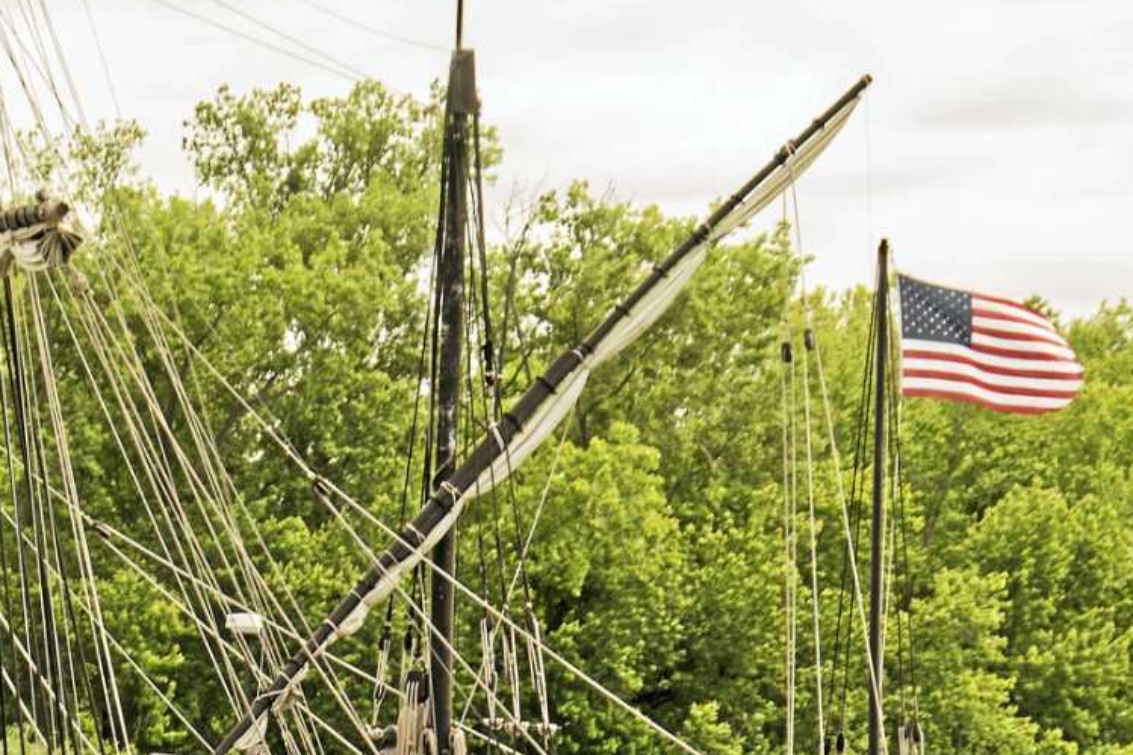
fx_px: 9030
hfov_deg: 7.2
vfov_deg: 4.8
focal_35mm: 287
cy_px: 509
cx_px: 195
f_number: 9
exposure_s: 1/200
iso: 100
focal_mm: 70
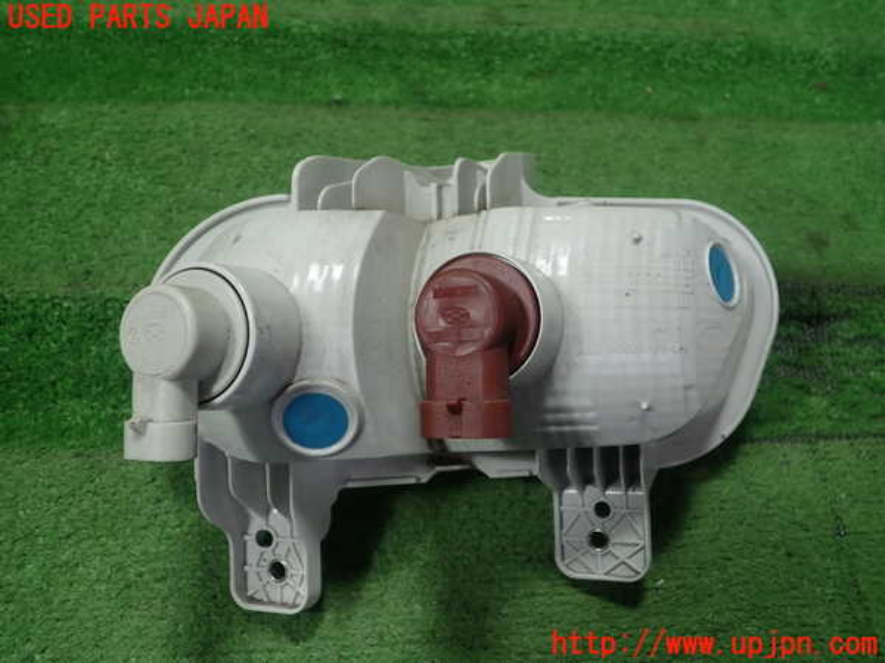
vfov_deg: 46.8
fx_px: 767
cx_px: 442
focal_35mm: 30
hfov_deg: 60.0
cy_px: 332
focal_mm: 5.5
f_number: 2.3
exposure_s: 1/125
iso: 160
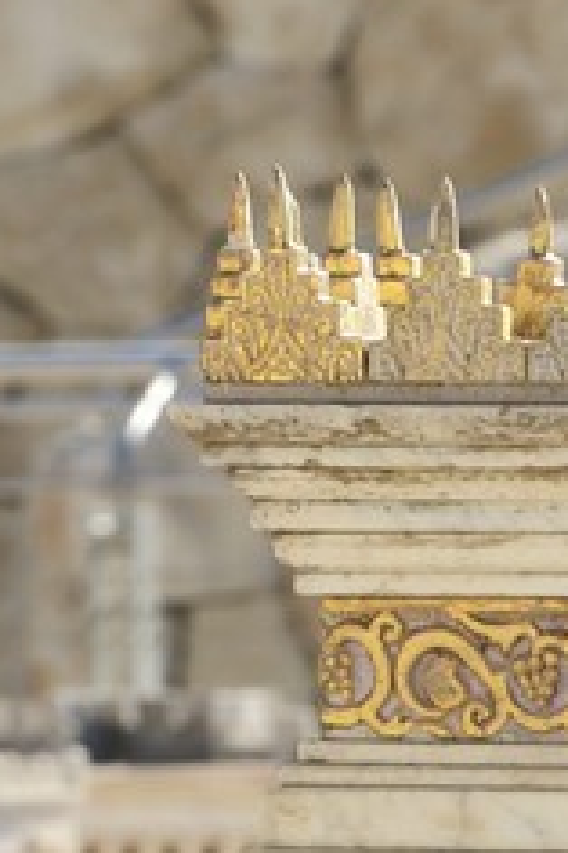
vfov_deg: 2.4
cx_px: 1718
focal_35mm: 848
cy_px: 2559
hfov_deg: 1.6
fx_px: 20097
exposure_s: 1/200
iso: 200
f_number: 10
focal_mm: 125
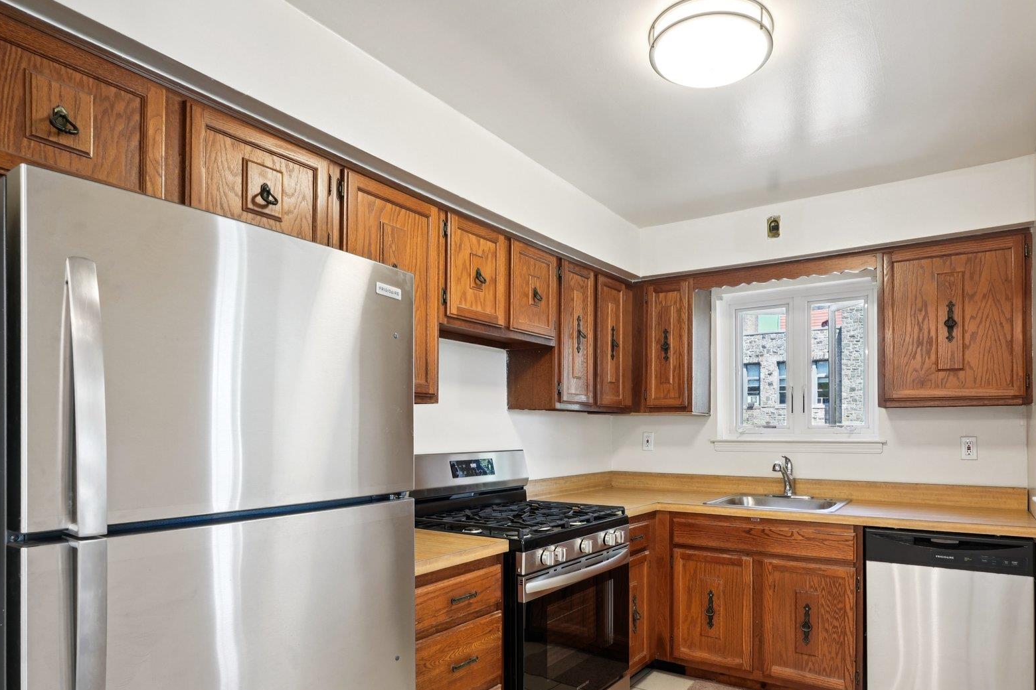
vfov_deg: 58.6
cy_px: 442
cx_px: 598
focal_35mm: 21
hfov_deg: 80.6
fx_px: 604
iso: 400
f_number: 8
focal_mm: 16
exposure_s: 1/13
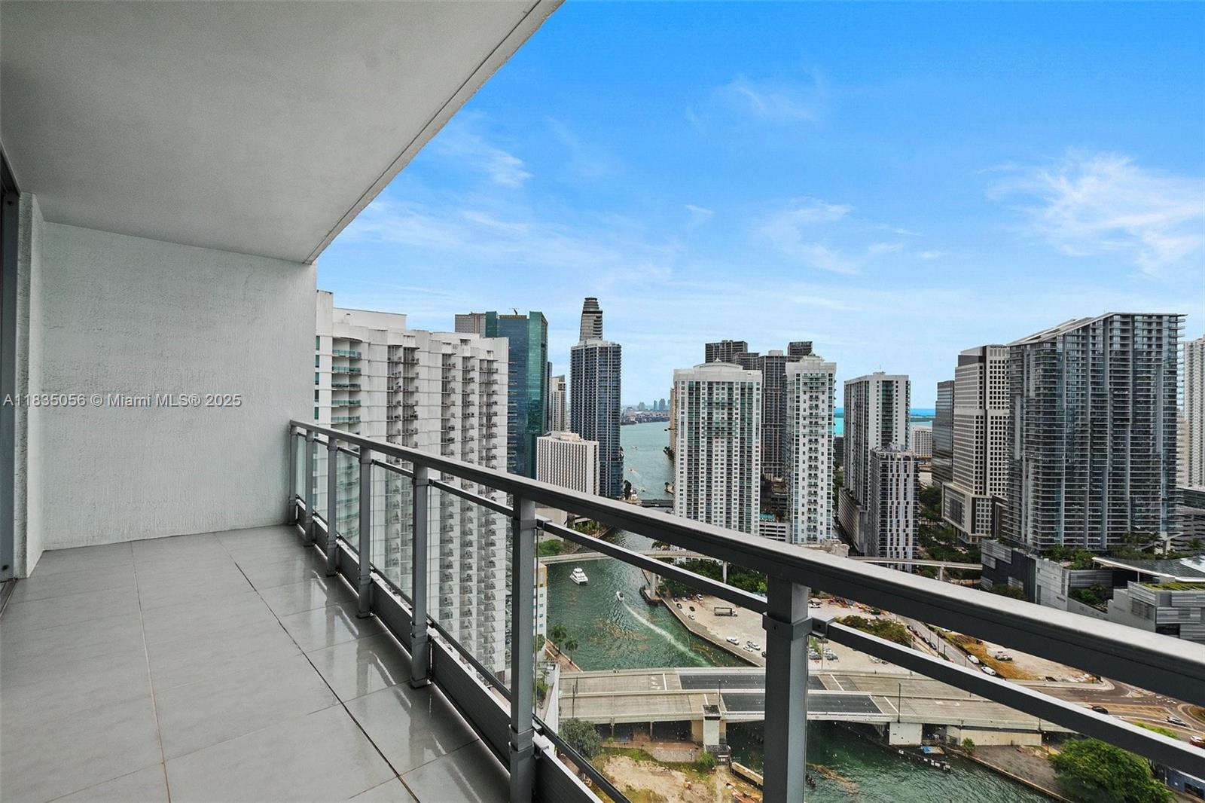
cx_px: 602
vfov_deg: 77.3
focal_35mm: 15
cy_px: 402
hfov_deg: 100.4
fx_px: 502
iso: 200
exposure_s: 1/1250
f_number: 8
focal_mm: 10
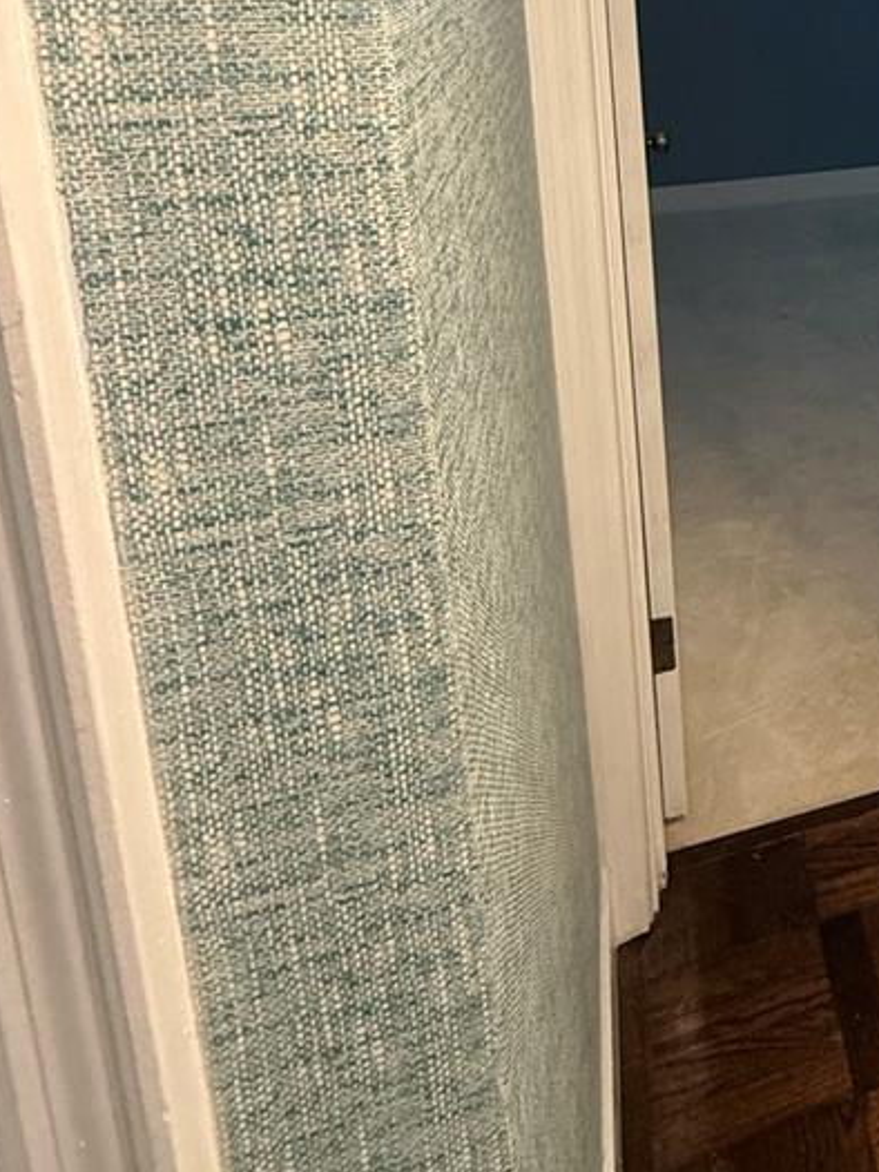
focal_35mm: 32
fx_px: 1083
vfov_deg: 49.6
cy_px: 85
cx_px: 988
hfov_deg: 36.6
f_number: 2.2
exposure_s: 1/60
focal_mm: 2.22
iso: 320
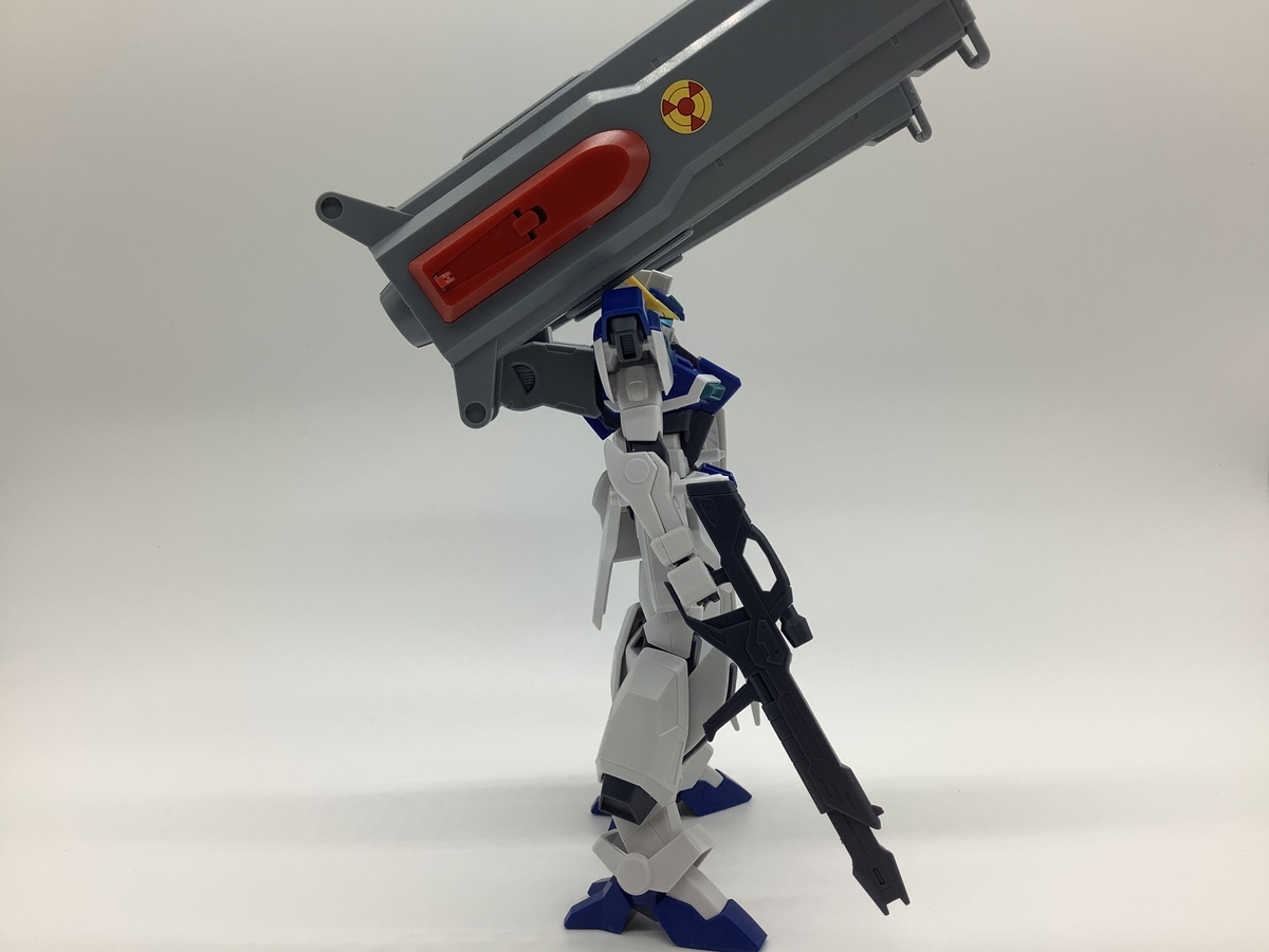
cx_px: 634
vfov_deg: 45.4
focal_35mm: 31
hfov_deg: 58.4
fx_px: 1136
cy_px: 476
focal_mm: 3.3
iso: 25
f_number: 2.4
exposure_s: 1/108
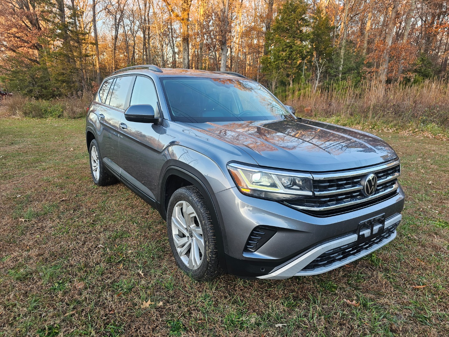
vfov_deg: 58.9
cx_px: 224
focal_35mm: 23
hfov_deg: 73.9
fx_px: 298
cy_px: 168
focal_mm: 6.3
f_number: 1.7
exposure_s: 1/50
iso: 32
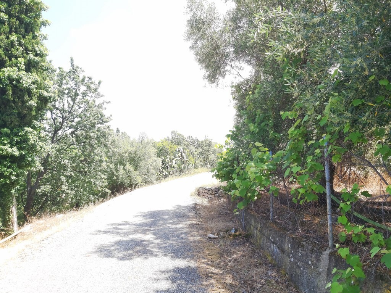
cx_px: 196
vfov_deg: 53.1
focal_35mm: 26
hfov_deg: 67.3
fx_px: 294
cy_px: 146
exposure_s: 1/465
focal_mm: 3.92
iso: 125
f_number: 1.7
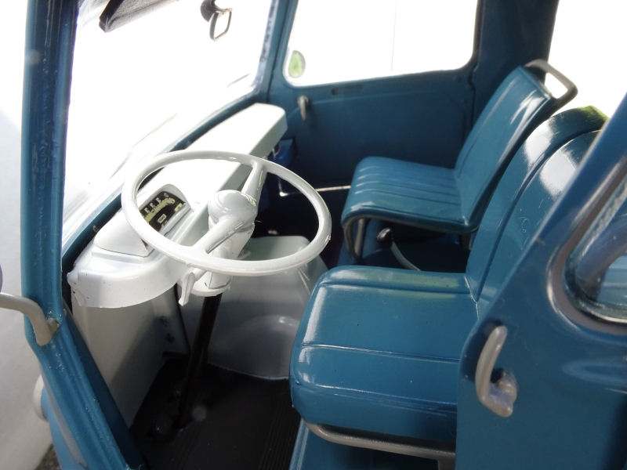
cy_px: 235
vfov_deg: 56.8
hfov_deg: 71.6
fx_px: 435
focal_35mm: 24
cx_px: 314
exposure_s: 1/30
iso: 200
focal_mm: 4.1
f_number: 7.1
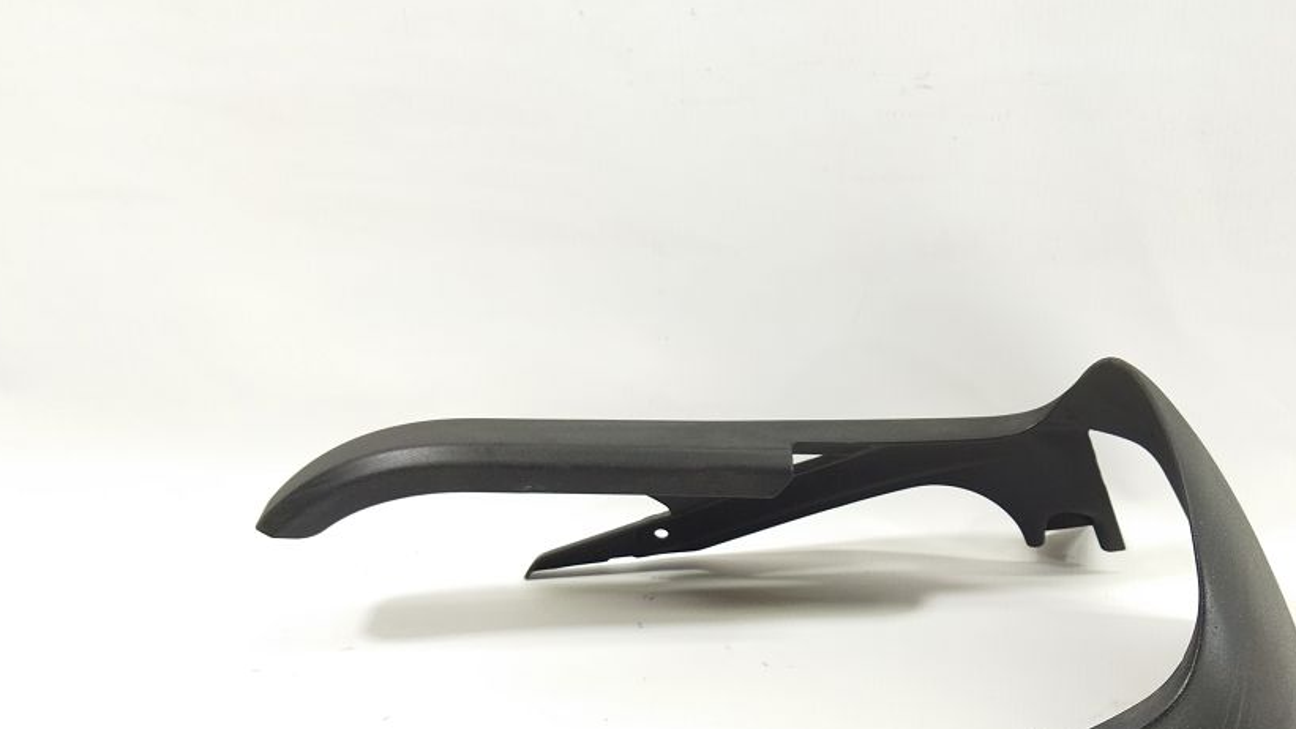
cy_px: 680
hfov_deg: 46.7
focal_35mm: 43
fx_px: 1478
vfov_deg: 26.6
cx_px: 848
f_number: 1.79
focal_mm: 4.71
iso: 103
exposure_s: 1/50
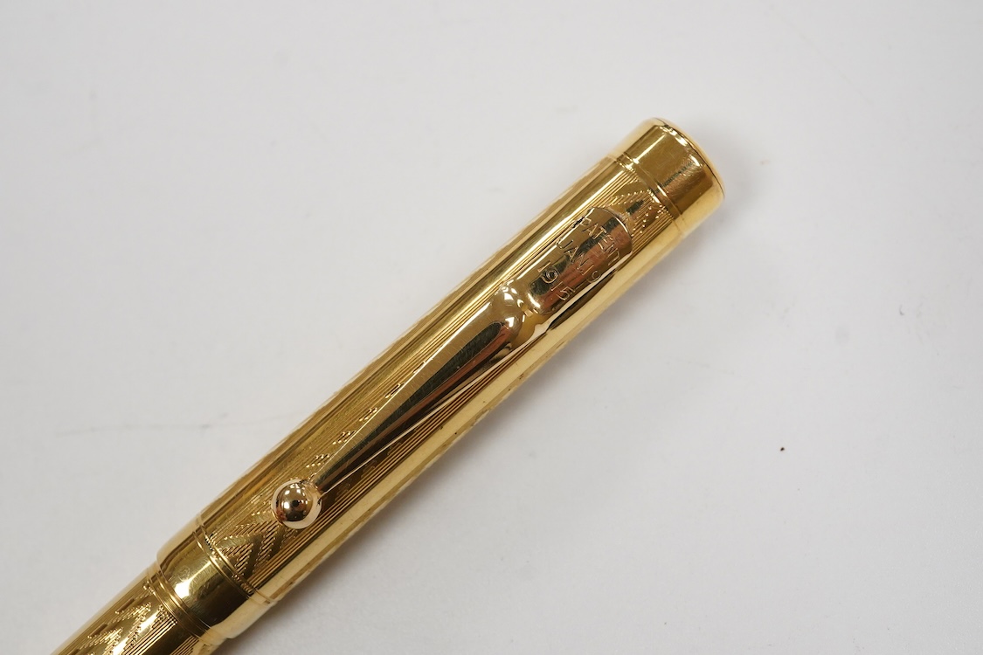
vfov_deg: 29.9
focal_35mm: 45
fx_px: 1229
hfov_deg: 43.6
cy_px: 328
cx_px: 492
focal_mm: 30
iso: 2500
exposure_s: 1/200
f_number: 13
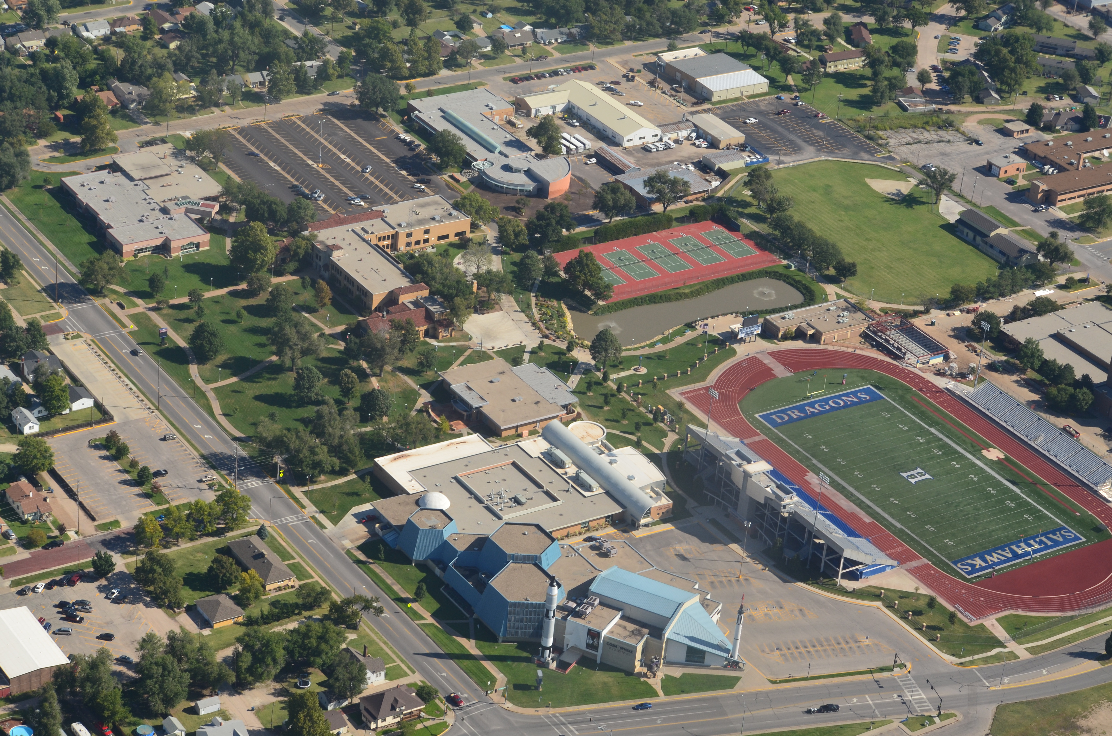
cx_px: 556
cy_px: 368
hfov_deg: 24.7
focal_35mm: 82
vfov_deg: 16.5
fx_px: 2543
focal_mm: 55
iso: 220
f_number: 10
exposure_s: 1/250
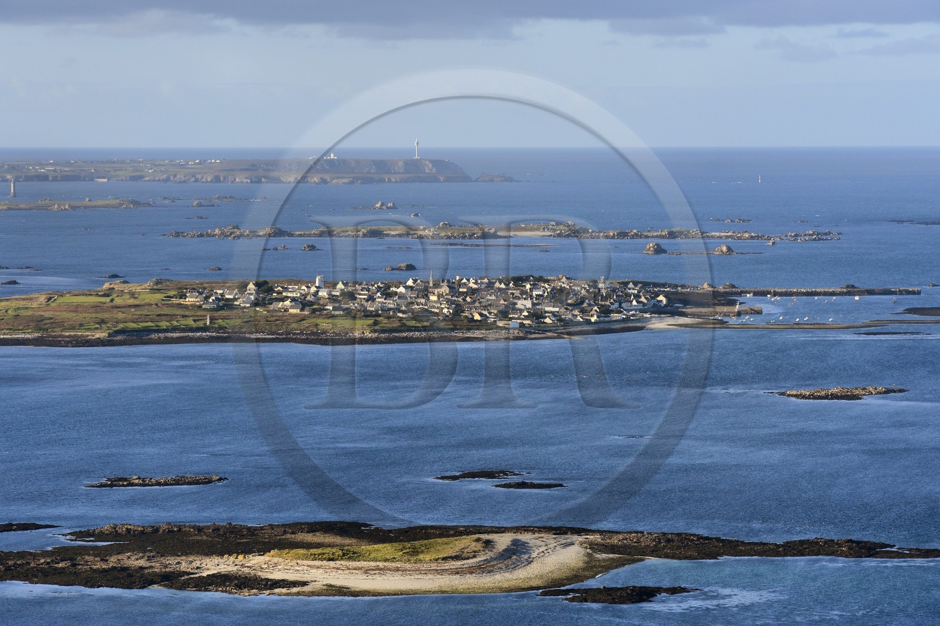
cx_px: 470
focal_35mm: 145
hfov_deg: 14.2
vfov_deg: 9.5
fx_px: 3785
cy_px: 313
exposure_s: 1/1250
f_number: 10
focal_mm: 145
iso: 800
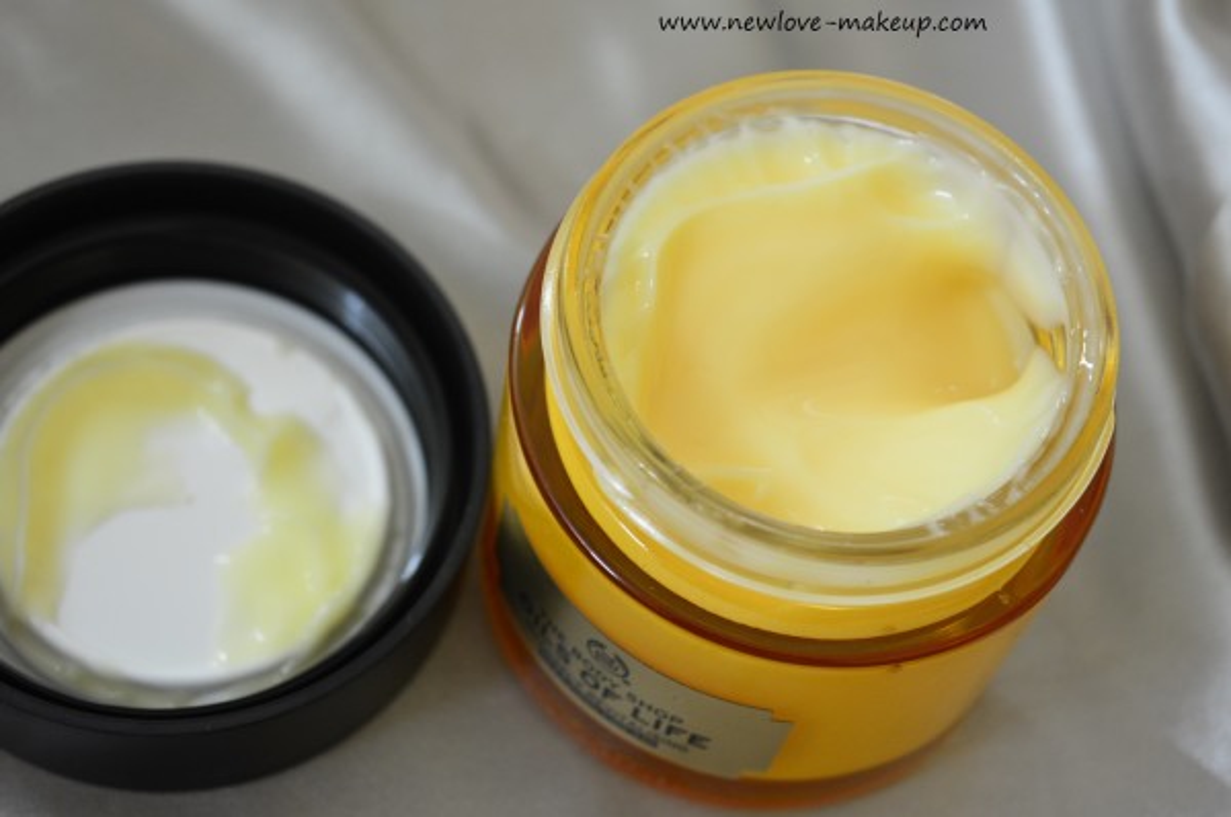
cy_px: 408
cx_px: 616
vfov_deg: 21.5
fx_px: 2151
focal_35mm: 63
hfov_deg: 31.9
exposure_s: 1/4
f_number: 5.6
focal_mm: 42
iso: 800
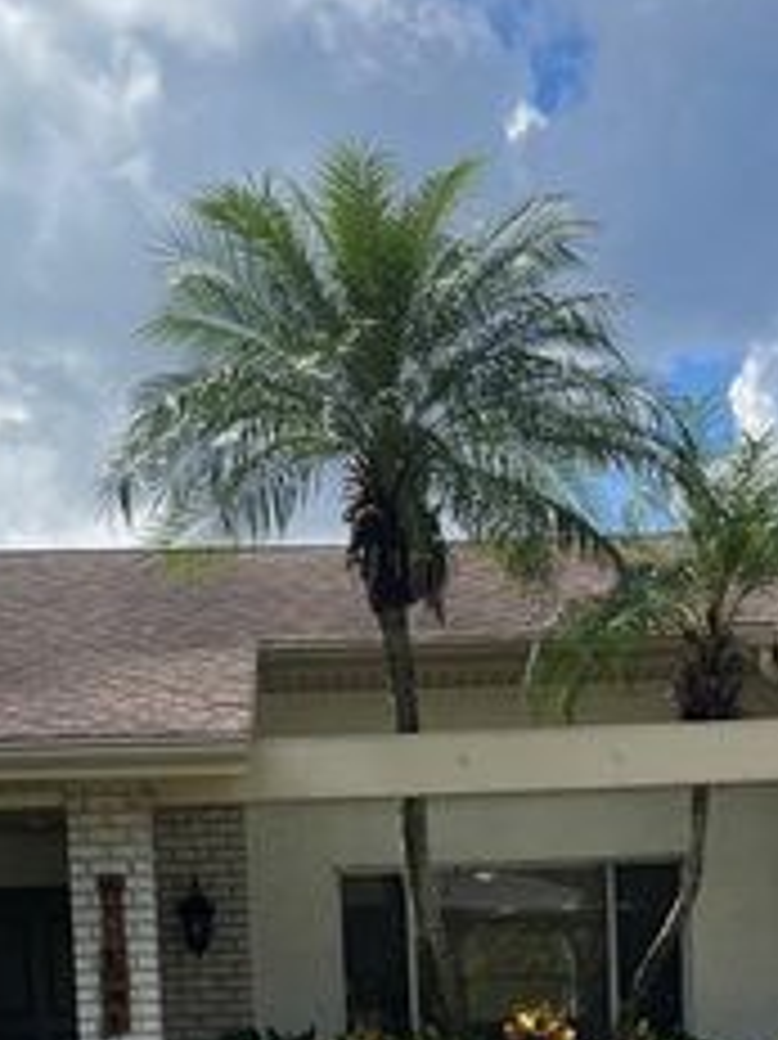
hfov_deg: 19.6
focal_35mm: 75
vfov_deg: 23.4
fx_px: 2250
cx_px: 427
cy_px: 1308
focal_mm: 4.2
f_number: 1.6
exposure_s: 1/3509
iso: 32
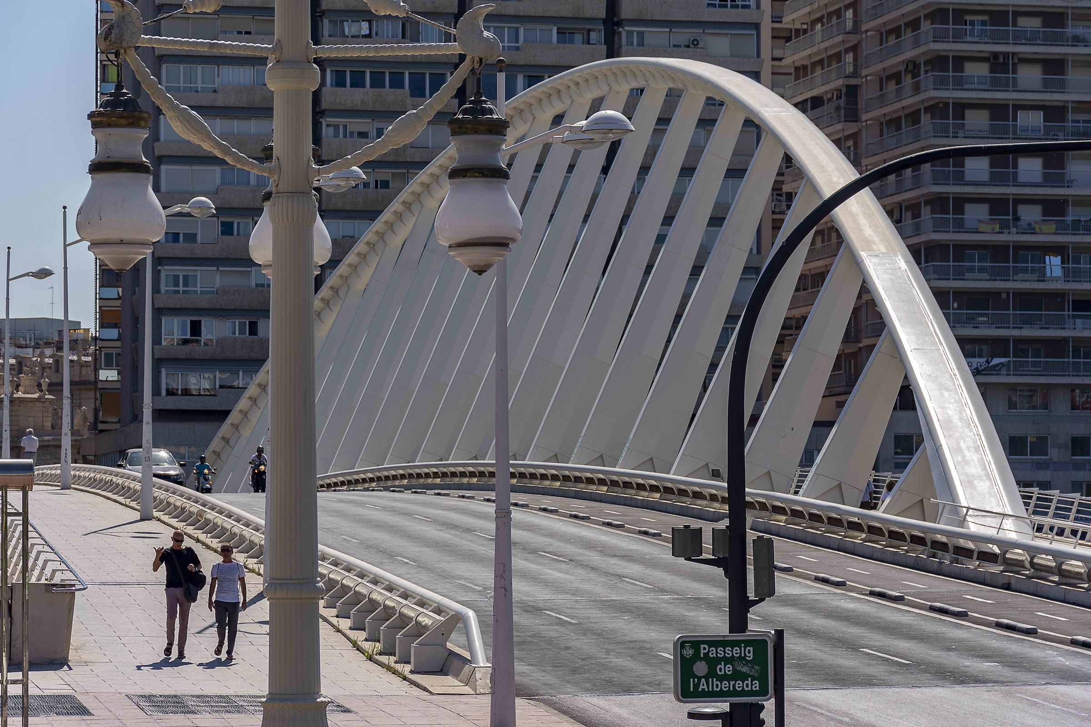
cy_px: 364
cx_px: 546
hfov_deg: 17.1
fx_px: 3636
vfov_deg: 11.4
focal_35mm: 120
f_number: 6.3
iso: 100
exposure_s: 1/640
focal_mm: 80
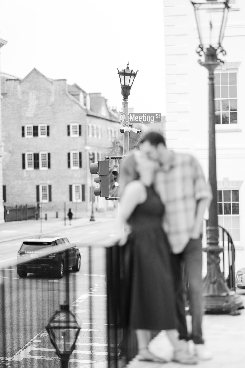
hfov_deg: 16.0
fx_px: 869
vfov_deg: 23.9
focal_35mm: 85
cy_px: 184
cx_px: 122
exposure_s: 1/4000
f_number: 1.2
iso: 800
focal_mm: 85
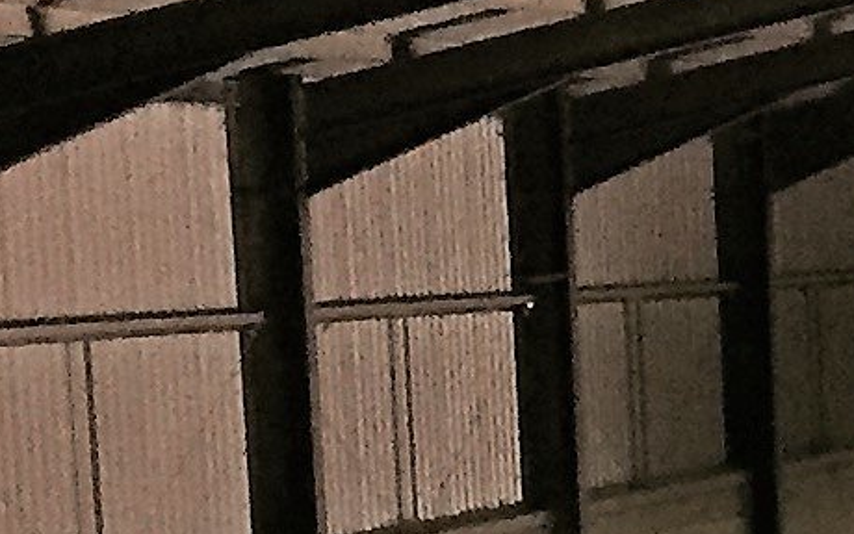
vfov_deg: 5.8
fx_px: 5076
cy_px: 1298
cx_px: 2096
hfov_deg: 8.7
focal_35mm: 218
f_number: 2.2
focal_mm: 4.15
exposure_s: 1/30
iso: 160
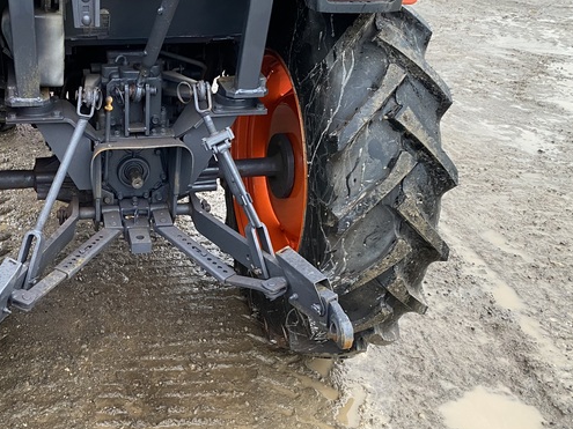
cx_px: 141
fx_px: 695
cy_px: 199
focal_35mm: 42
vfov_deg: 34.3
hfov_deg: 43.3
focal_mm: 4.25
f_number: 1.8
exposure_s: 1/60
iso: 160
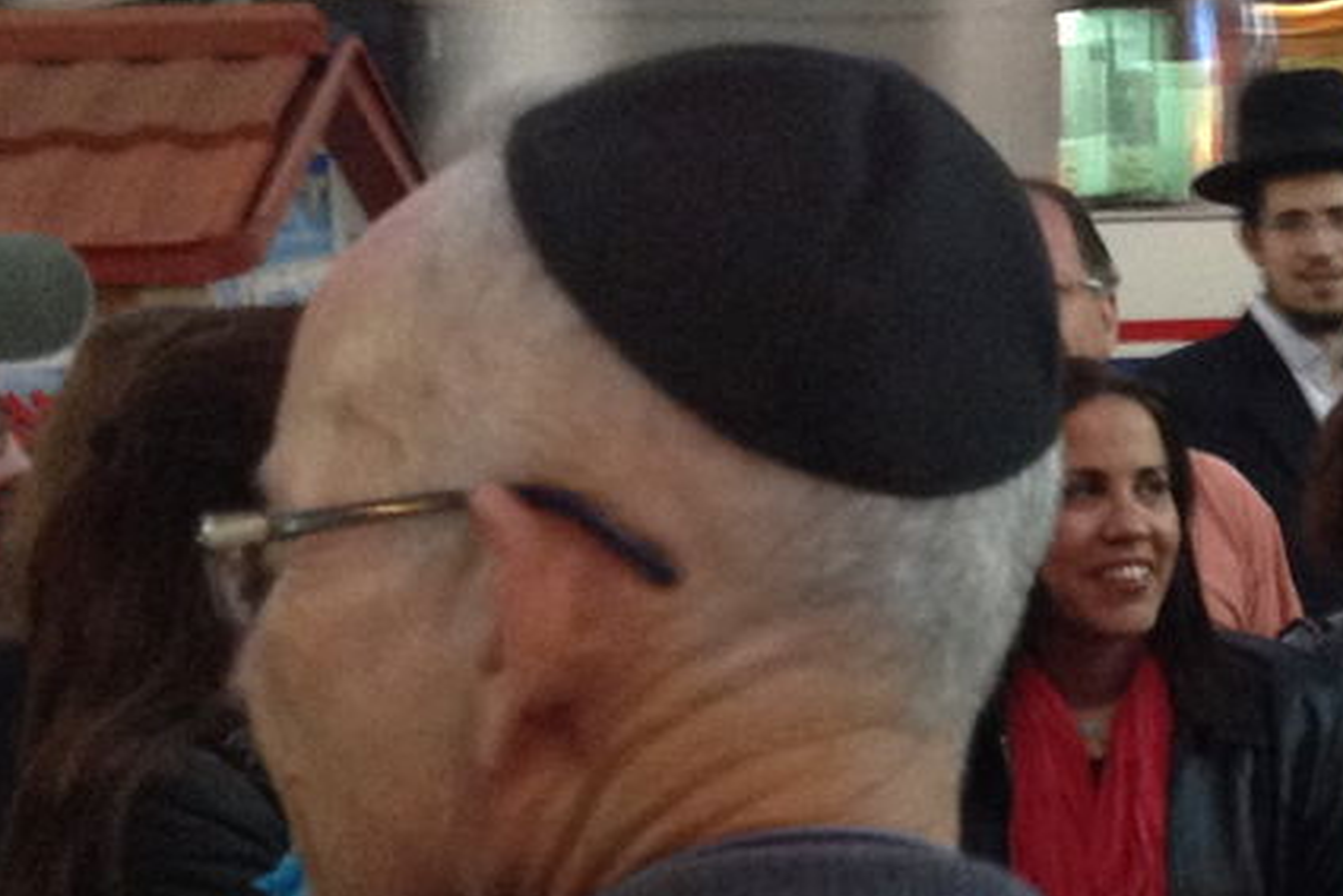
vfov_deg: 11.4
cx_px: 1723
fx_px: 4478
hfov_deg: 16.2
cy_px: 423
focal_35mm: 120
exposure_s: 1/15
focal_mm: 4.28
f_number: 2.4
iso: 250
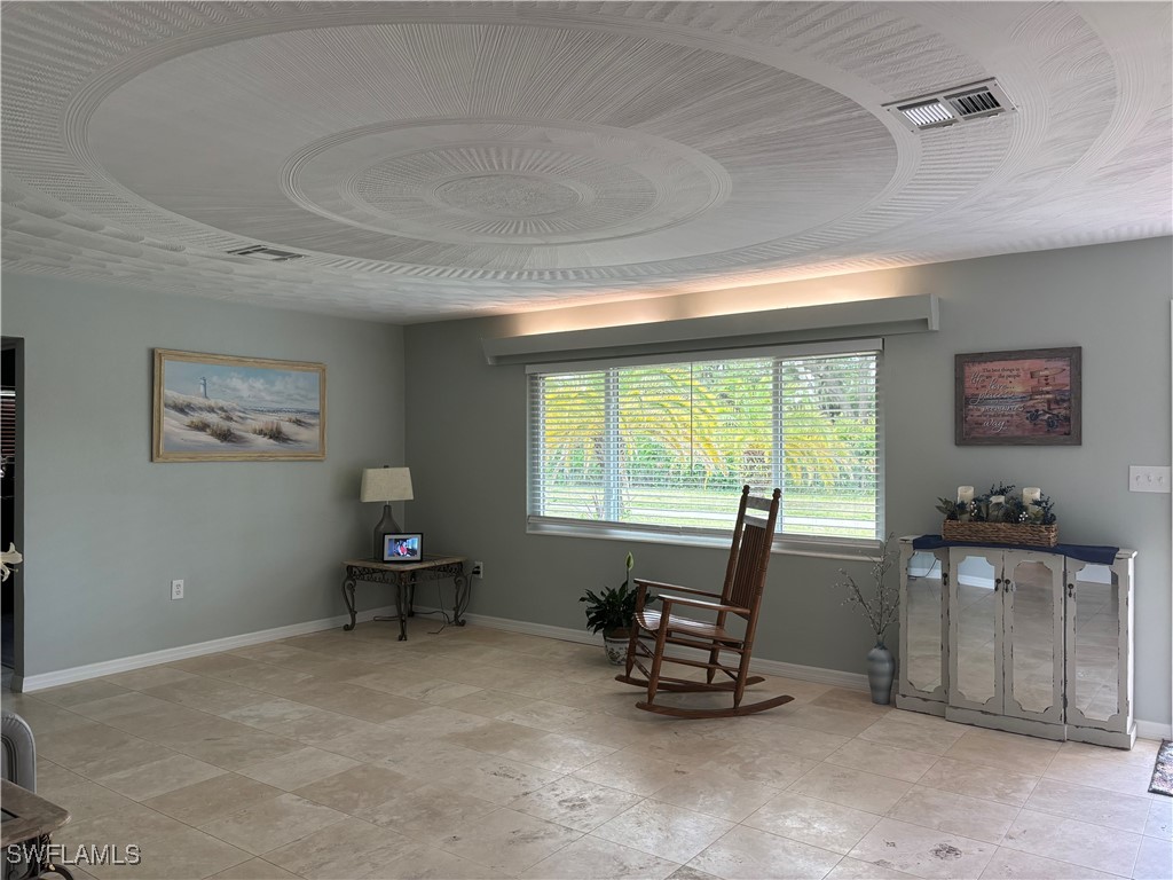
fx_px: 881
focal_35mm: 26
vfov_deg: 53.1
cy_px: 440
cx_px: 586
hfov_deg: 67.3
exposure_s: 1/120
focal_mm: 5.96
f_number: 1.6
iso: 125
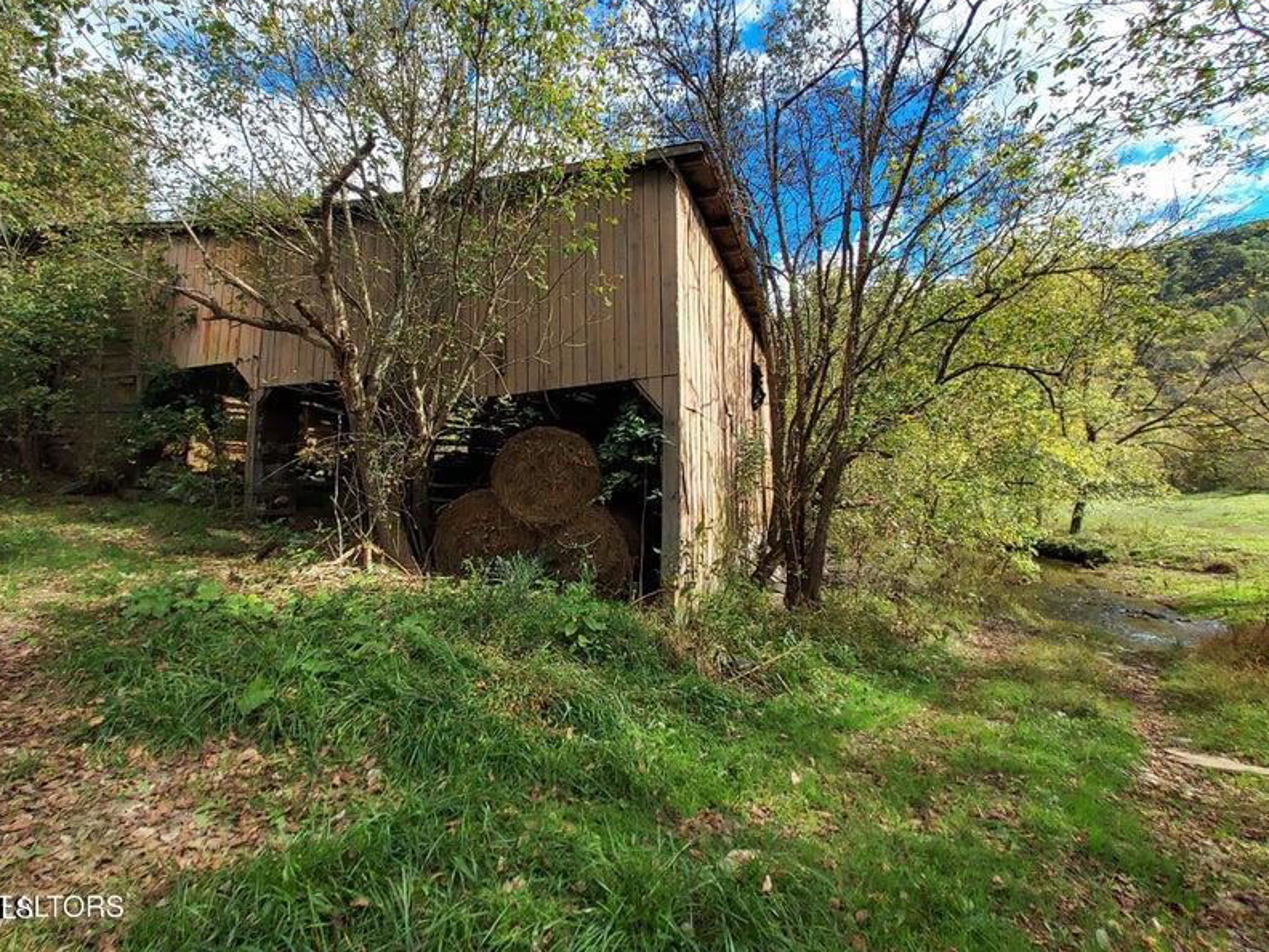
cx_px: 590
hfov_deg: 101.9
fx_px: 513
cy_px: 441
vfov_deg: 85.5
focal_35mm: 14
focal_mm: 1.42
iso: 50
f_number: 2.2
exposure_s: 1/662
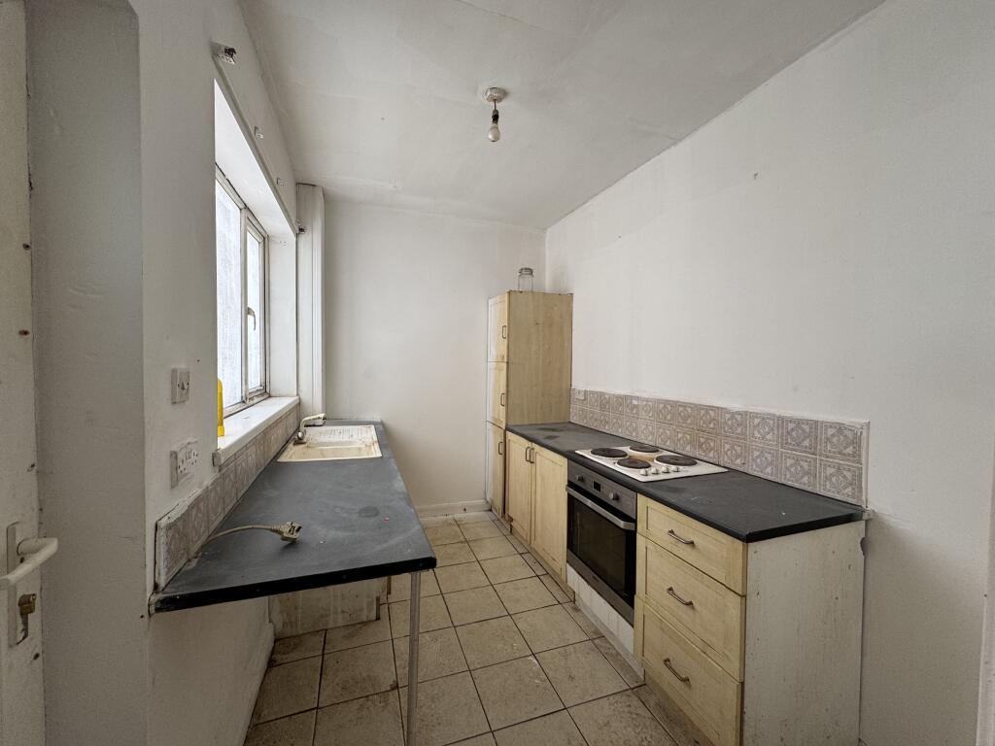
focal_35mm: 14
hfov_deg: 102.1
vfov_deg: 85.7
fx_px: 402
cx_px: 498
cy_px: 373
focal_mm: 2.22
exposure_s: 1/99
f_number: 2.2
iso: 100
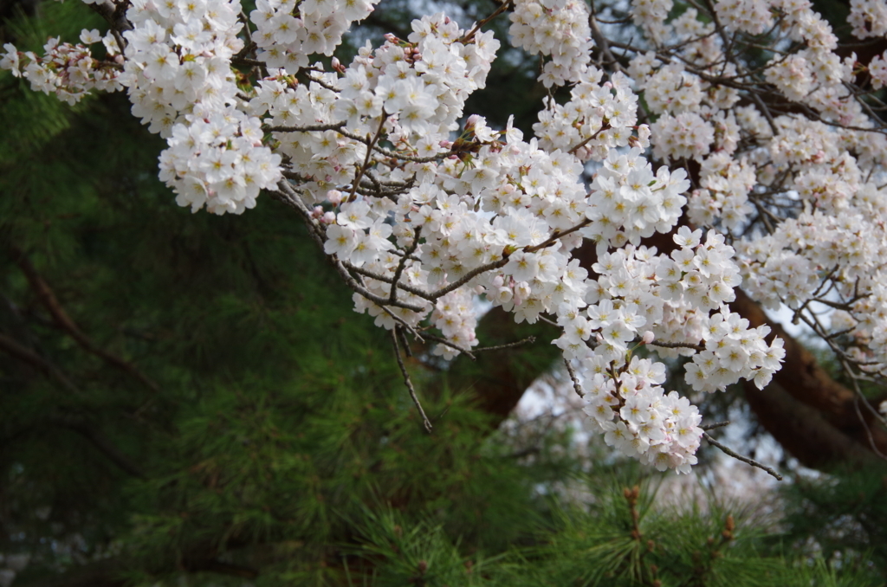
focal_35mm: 150
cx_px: 444
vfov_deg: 9.1
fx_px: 3688
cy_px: 294
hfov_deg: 13.7
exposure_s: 1/125
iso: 200
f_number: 11
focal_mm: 100
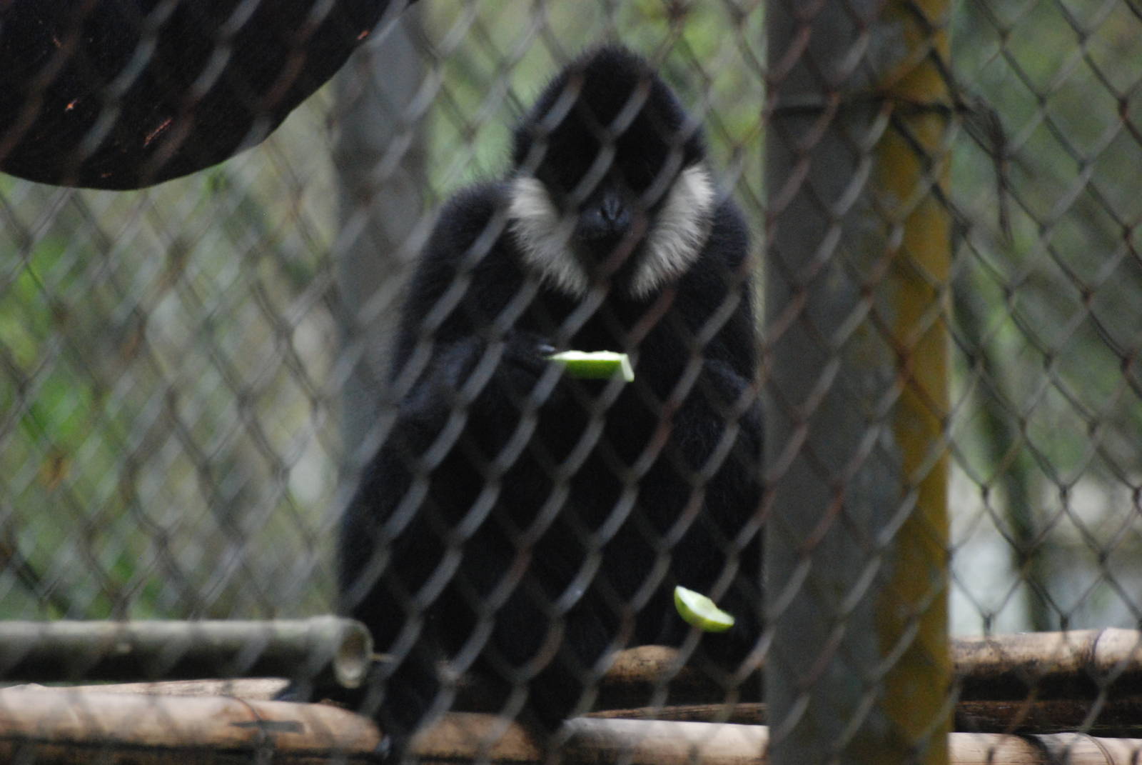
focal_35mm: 450
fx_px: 14292
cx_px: 571
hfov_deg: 4.6
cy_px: 382
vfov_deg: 3.1
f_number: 5.6
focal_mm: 300
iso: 1600
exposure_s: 1/160
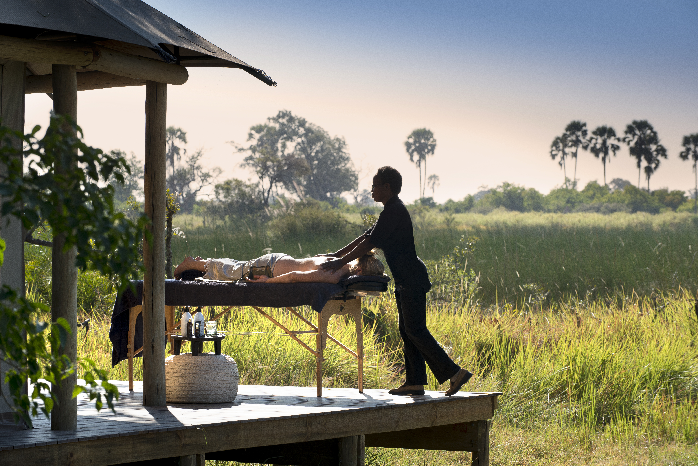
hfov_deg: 13.7
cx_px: 349
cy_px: 233
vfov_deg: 9.2
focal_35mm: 150
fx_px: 2909
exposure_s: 1/750
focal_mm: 150
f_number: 8
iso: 200
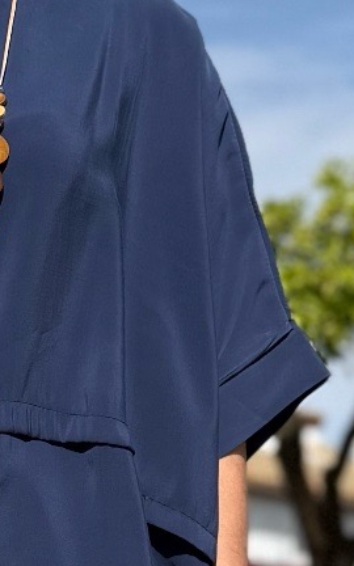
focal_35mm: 144
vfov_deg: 14.2
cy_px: 607
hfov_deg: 9.0
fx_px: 2223
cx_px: -3
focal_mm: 6.76
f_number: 1.78
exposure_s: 1/5319
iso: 80
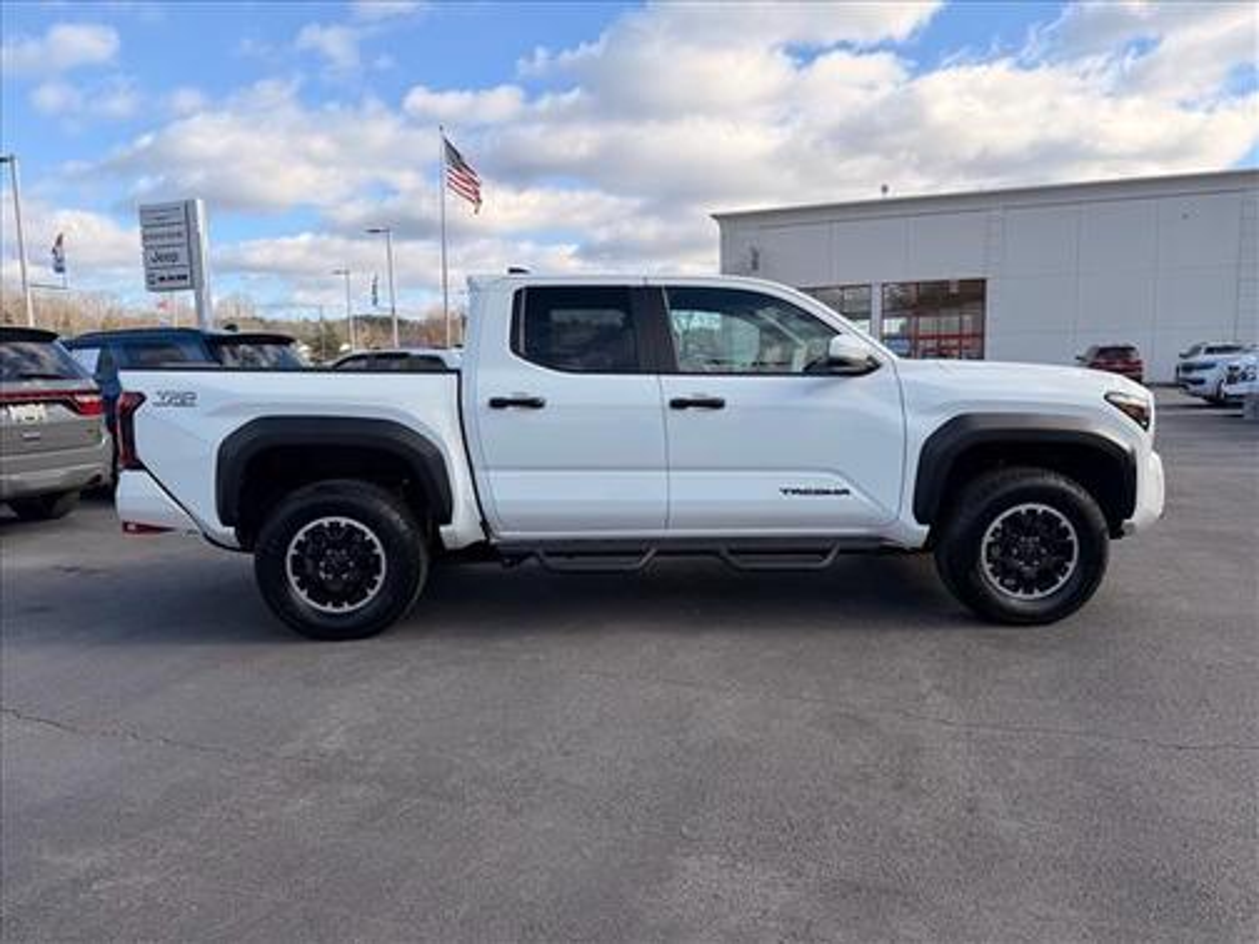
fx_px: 873
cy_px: 472
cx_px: 630
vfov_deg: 56.8
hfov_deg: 71.6
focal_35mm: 24
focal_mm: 6.76
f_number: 1.78
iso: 80
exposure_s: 1/2525
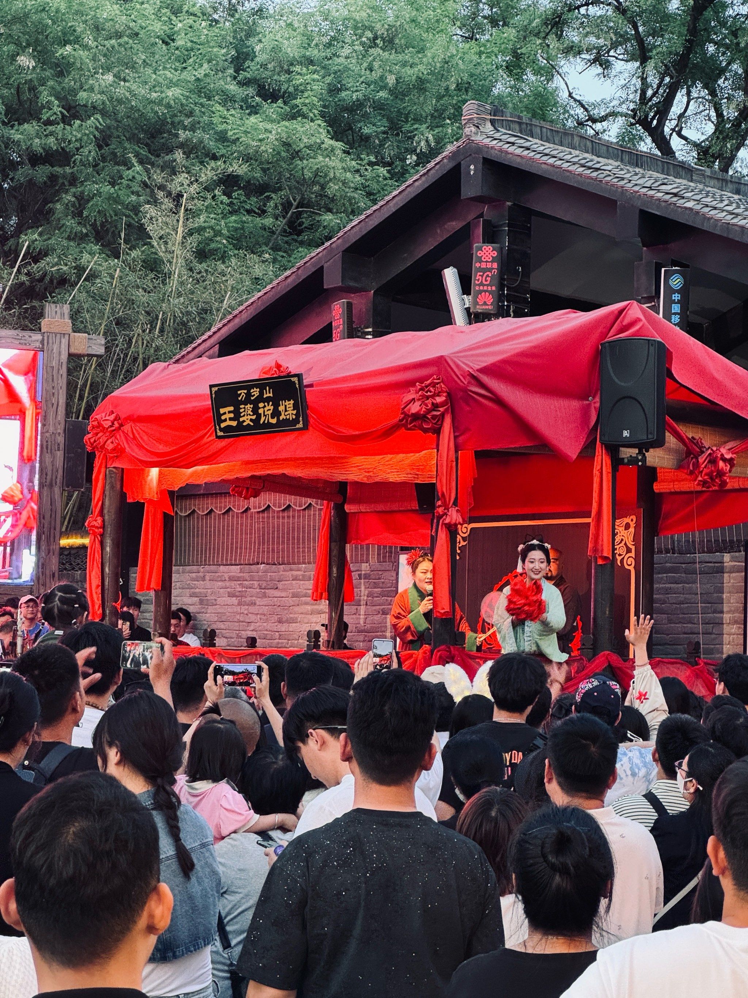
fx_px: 2218
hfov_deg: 19.1
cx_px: 374
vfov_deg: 25.3
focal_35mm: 77
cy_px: 499
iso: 640
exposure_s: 1/50
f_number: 2.8
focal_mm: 9
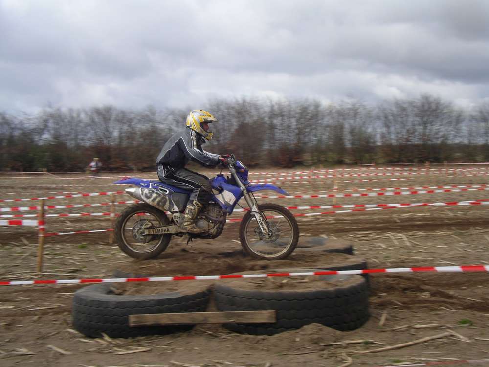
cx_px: 244
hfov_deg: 36.2
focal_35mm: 53
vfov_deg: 27.5
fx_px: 749
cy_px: 184
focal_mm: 8.2
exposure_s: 1/100
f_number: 7.7
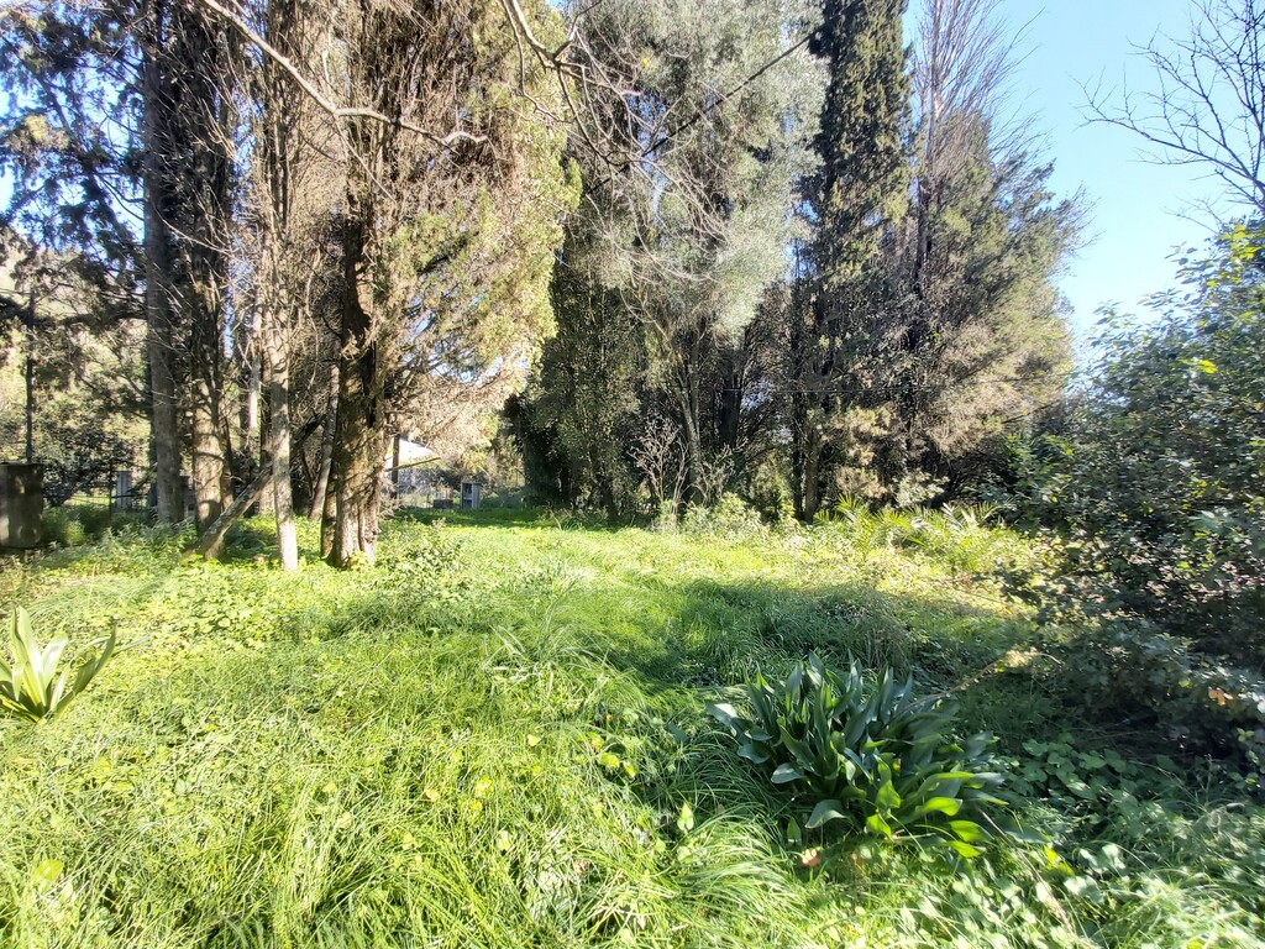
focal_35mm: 12
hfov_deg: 110.5
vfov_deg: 94.5
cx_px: 632
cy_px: 474
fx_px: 439
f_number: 2.2
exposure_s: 1/115
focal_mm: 1.42
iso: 40
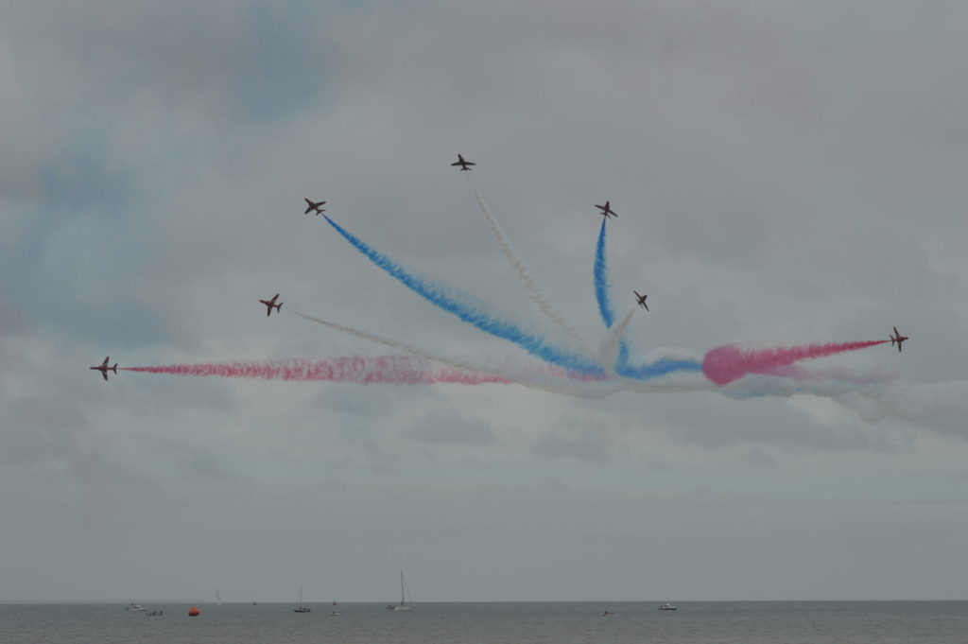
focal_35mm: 129
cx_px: 484
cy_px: 322
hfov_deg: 15.9
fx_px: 3466
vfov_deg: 10.6
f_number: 7.1
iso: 200
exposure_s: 1/1000
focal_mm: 86
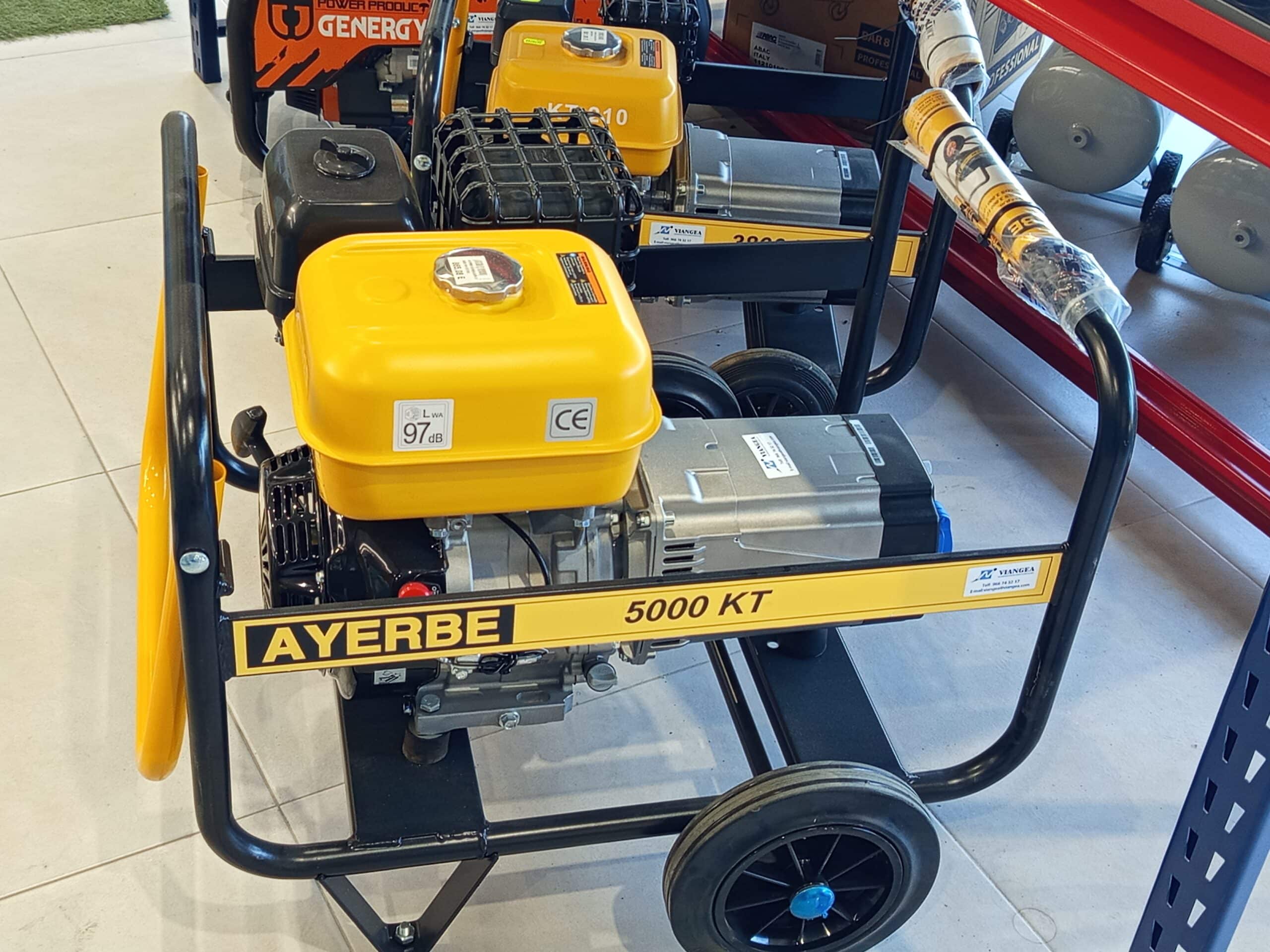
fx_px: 1761
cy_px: 476
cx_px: 635
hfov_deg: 39.7
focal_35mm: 48
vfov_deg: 30.3
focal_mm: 5.24
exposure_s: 1/50
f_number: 1.7
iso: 248
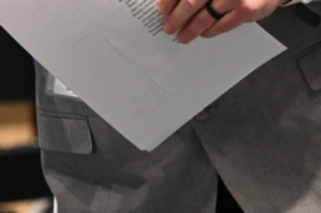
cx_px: -263
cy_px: -131
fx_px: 4416
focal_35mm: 496
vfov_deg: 2.8
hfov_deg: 4.1
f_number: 2.8
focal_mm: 105
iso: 2500
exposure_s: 1/125
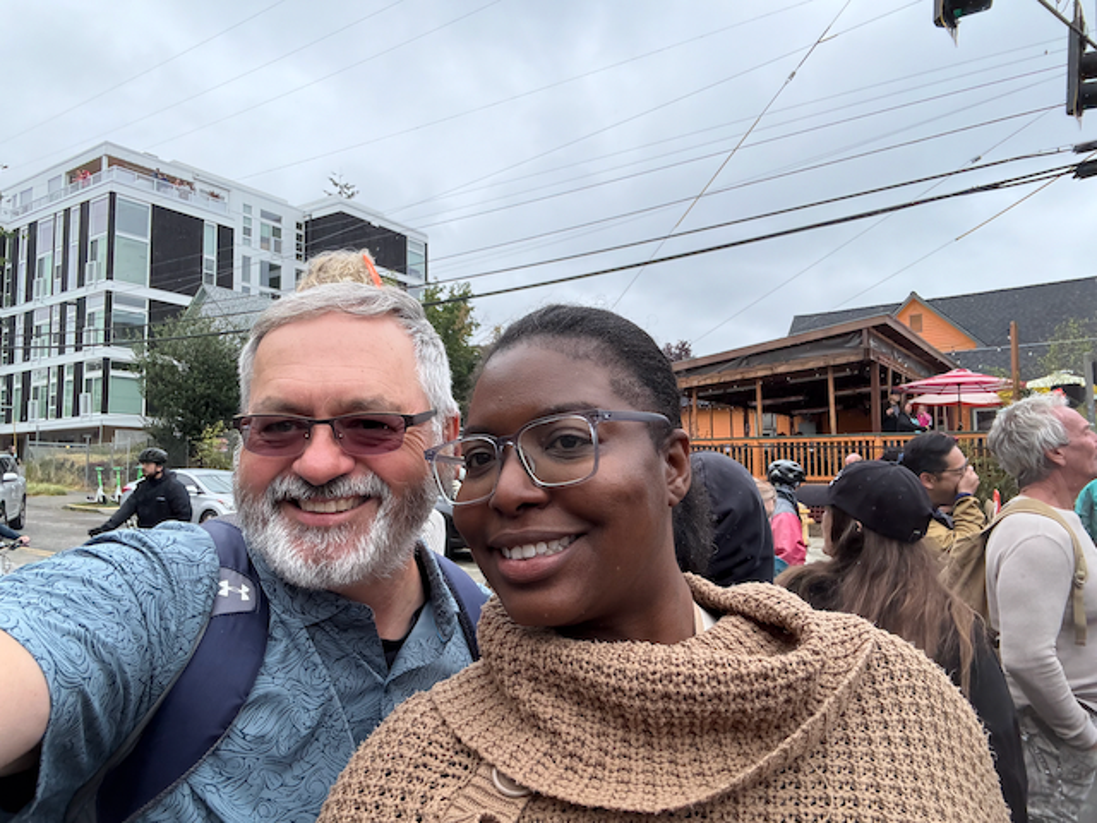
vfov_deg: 58.9
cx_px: 548
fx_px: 729
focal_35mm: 23
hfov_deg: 73.9
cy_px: 412
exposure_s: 1/244
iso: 40
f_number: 1.9
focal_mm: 2.69
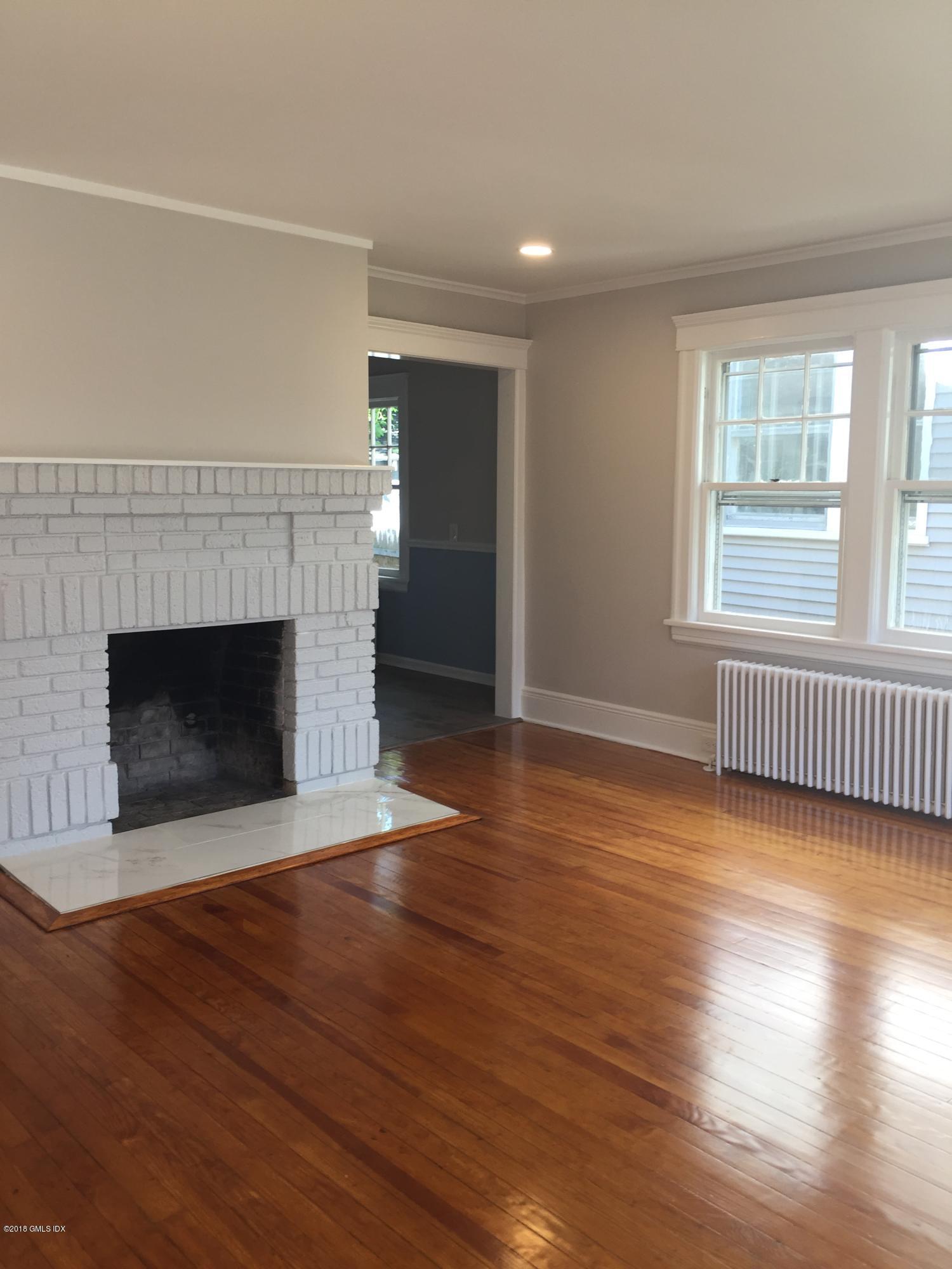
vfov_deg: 61.7
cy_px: 634
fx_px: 1063
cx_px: 476
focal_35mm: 29
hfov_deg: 48.2
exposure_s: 1/60
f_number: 2.2
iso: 32
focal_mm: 4.15
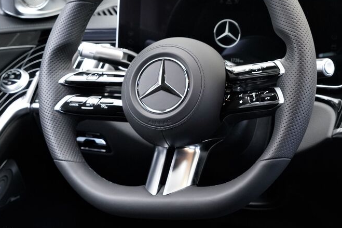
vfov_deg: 20.3
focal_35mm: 67
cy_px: 85
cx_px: 192
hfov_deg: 30.1
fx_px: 636
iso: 4000
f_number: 8
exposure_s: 1/160
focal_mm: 46
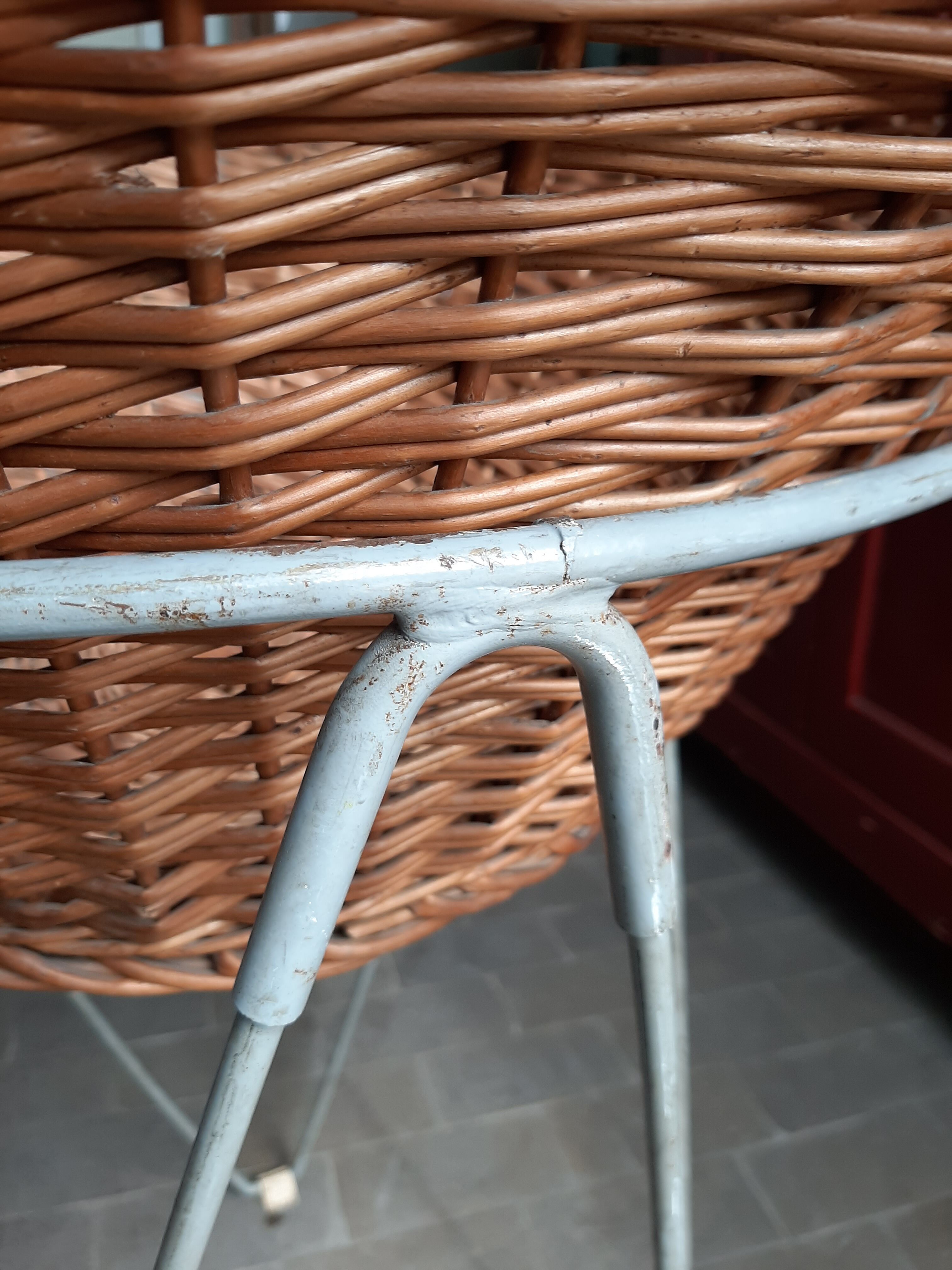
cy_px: 635
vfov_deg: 67.3
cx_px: 476
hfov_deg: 53.1
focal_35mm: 26
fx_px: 953
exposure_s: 1/136
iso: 40
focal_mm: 3.93
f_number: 1.7
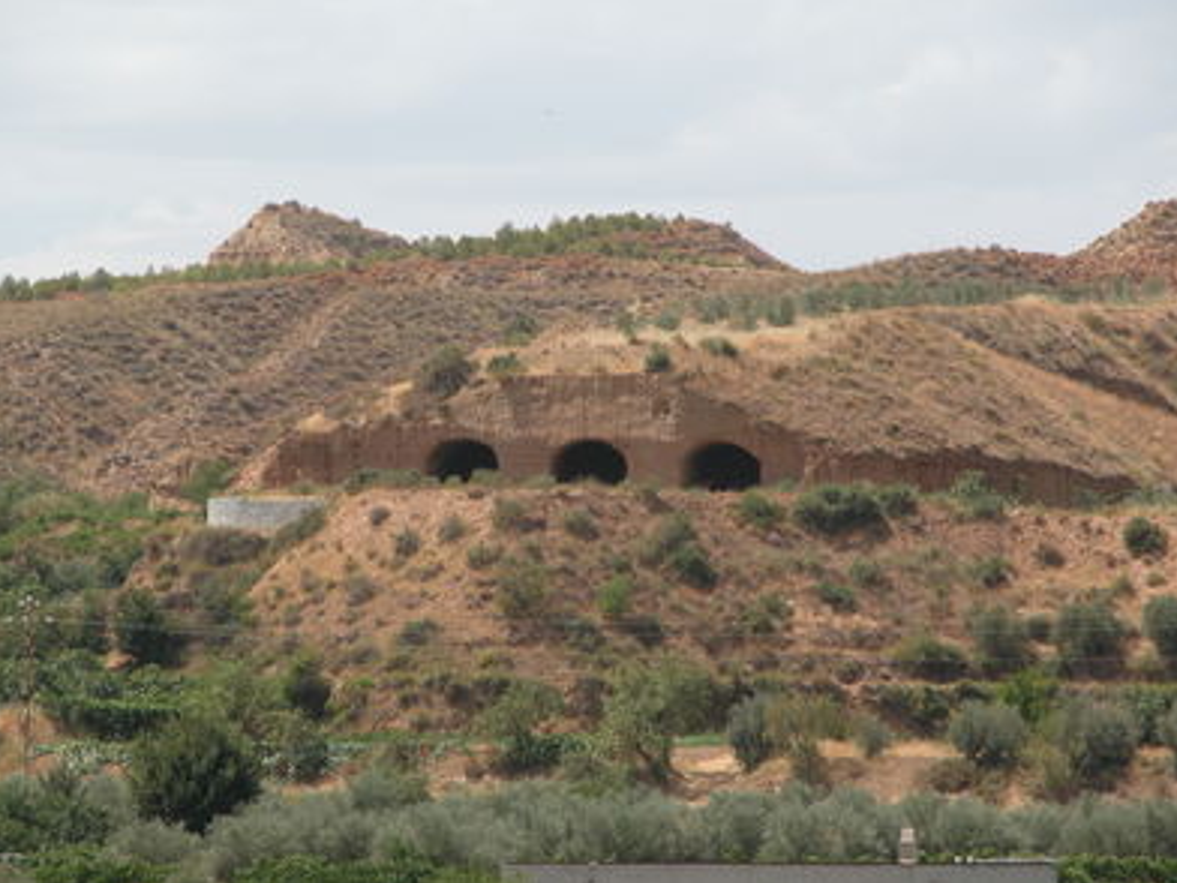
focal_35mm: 286
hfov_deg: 6.9
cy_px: 438
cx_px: 588
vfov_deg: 5.2
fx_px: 9724
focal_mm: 71.2
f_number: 5.9
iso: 100
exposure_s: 1/371
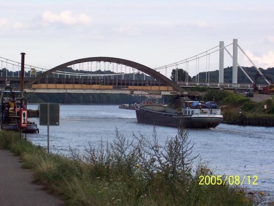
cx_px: 137
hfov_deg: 17.7
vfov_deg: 13.3
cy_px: 103
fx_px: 879
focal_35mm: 111
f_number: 4.8
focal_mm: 16.8
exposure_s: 1/180
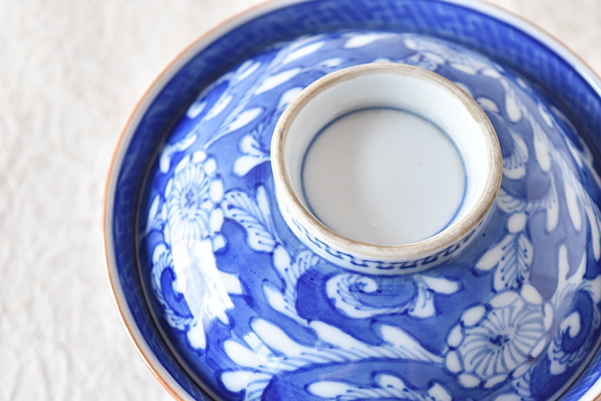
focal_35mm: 82
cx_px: 300
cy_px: 200
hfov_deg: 24.6
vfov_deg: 16.6
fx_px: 1377
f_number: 5.6
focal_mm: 55
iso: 400
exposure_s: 1/8
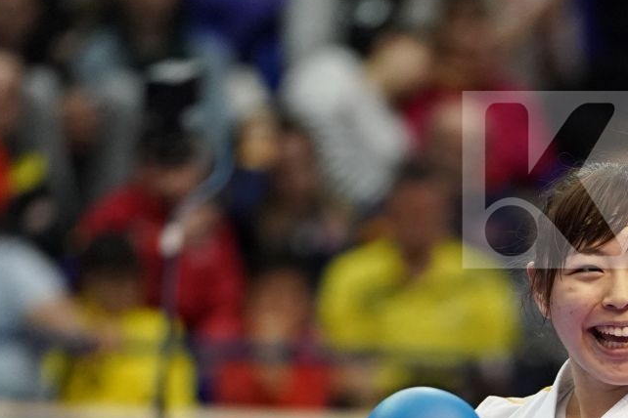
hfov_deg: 3.7
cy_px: 525
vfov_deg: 2.4
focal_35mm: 561
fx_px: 9786
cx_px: 554
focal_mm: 200
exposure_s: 1/1000
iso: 4000
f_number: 2.8
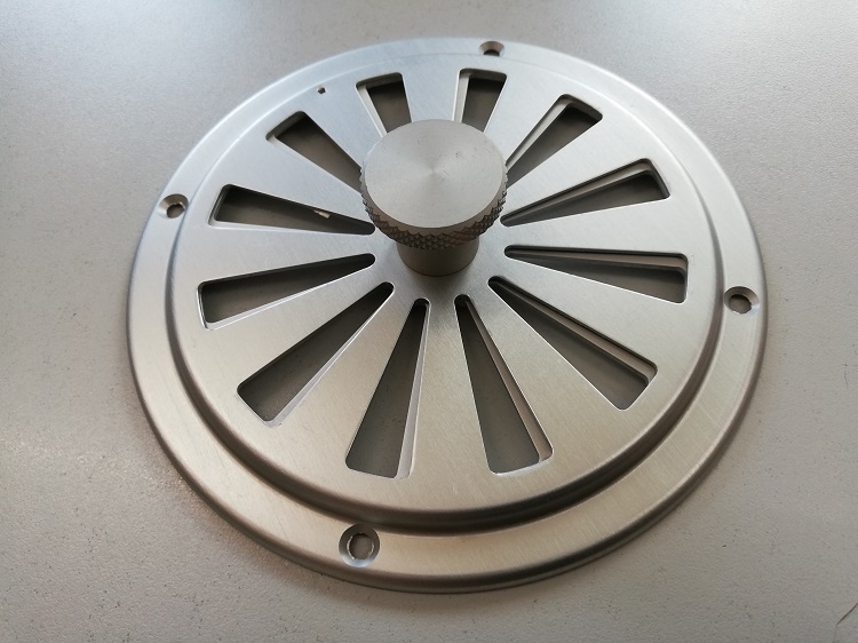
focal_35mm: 26
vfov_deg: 53.0
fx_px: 644
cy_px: 322
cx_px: 429
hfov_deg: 67.3
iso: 80
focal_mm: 3.81
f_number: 2.2
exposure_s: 1/50
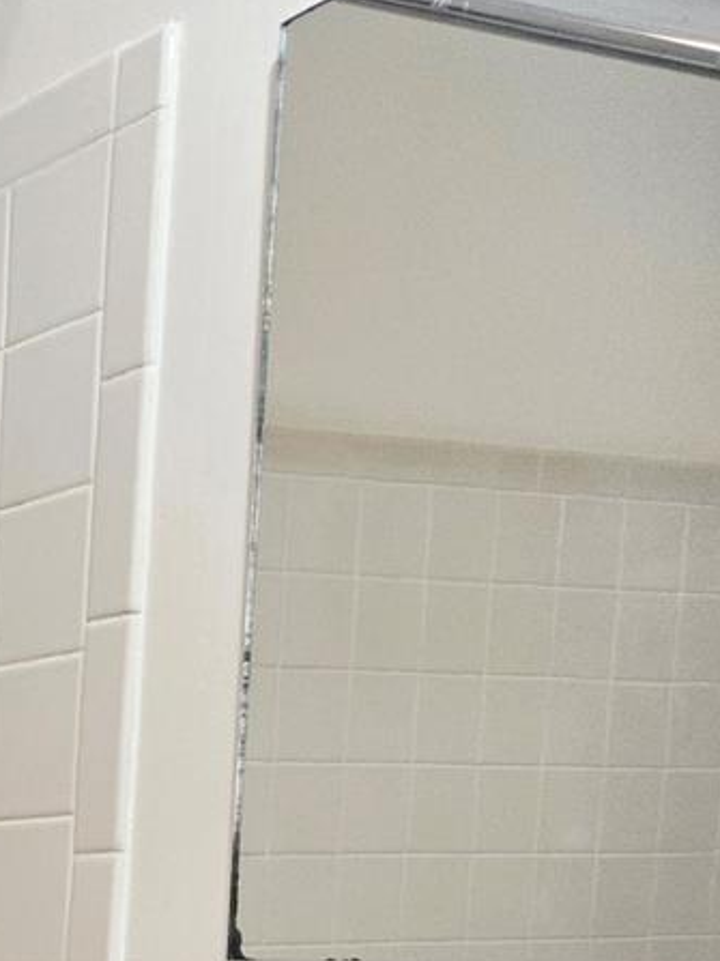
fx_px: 2192
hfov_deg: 16.4
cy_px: 1296
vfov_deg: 21.9
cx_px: -477
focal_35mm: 79
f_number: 1.8
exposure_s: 1/120
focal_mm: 5.4
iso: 250
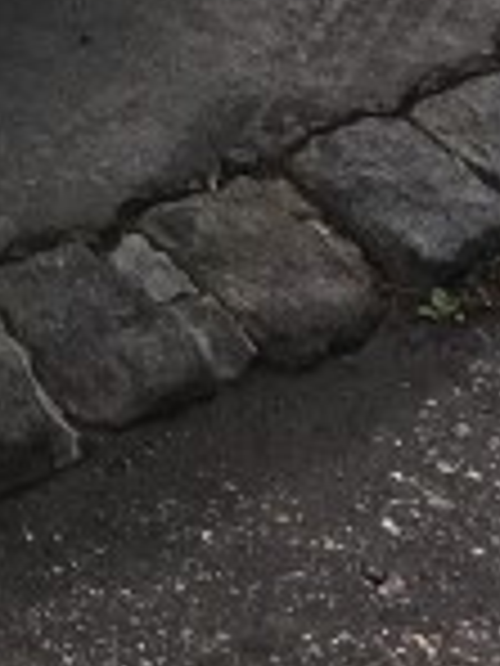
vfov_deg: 8.9
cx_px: -1608
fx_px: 3871
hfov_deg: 6.0
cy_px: -936
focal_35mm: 201
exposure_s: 1/4525
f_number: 2.2
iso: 25
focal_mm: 4.15
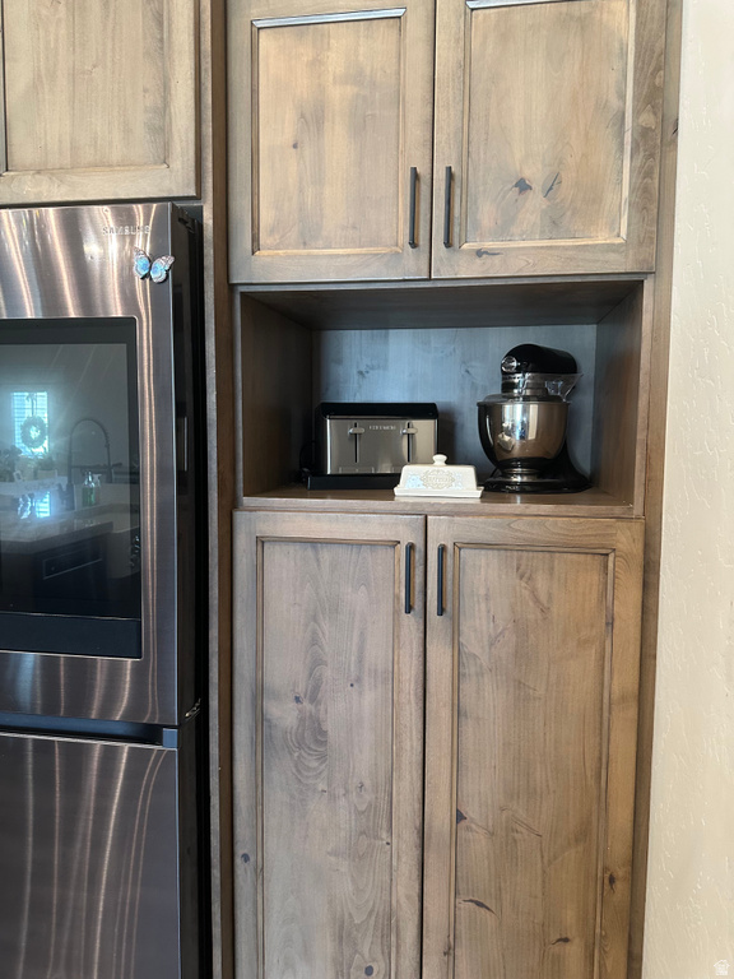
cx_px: 367
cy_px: 490
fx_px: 679
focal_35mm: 24
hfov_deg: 56.8
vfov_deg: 71.6
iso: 400
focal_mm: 6.86
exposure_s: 1/60
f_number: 1.78
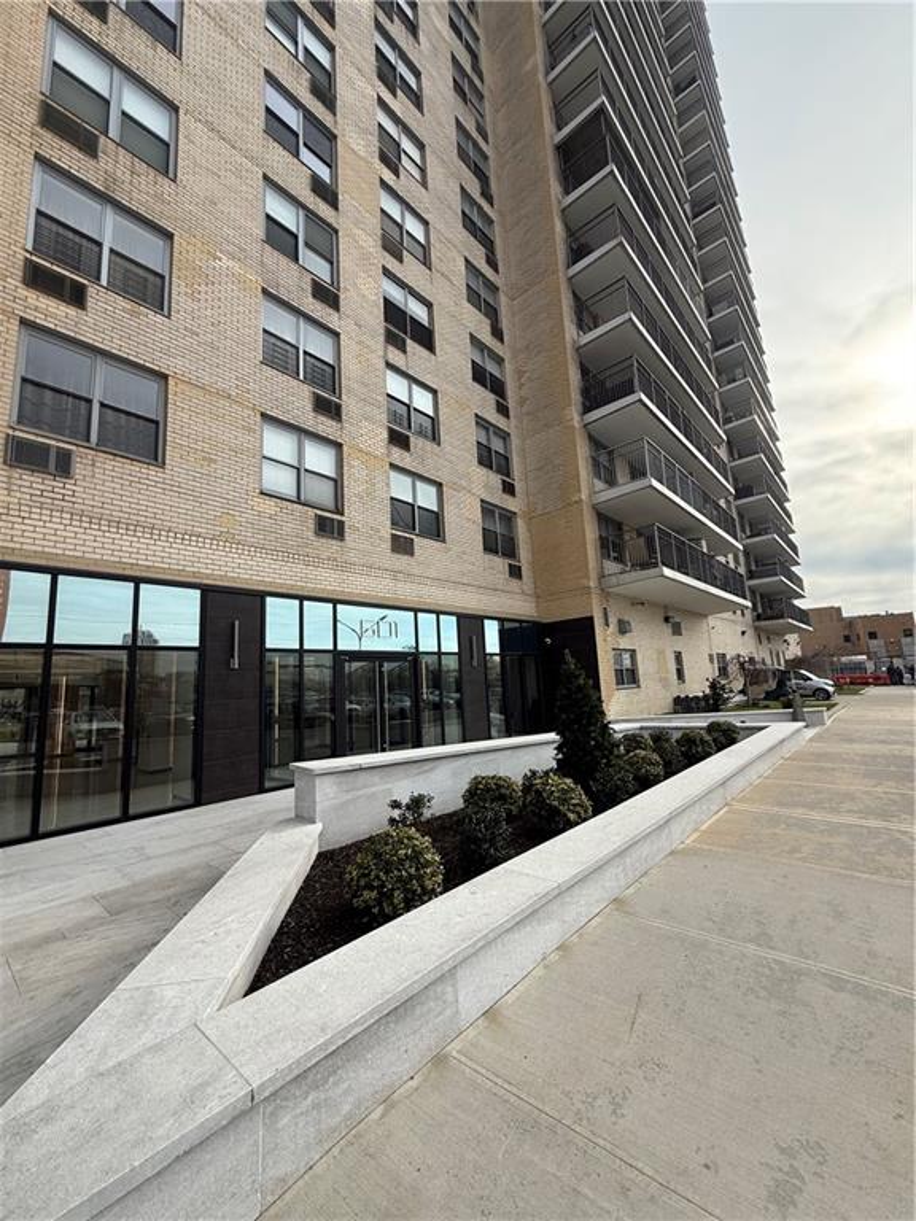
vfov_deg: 102.1
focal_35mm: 14
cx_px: 458
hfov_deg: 85.7
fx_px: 494
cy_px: 610
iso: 50
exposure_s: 1/809
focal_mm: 2.22
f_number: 2.2
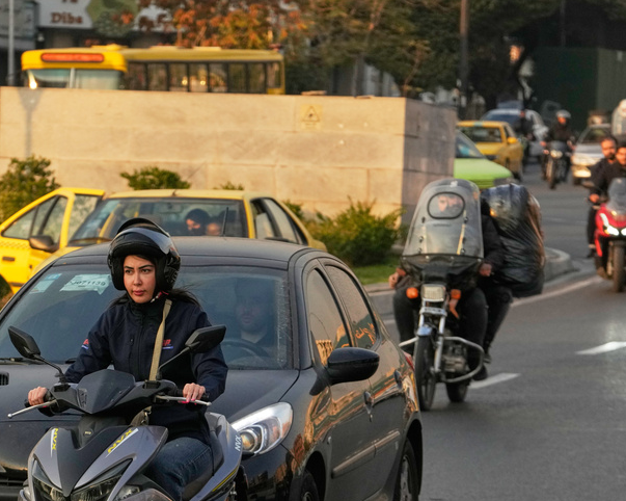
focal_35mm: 319
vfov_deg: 4.8
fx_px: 5908
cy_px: 345
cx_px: 134
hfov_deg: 6.1
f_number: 8
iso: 1250
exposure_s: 1/1250
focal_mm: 200
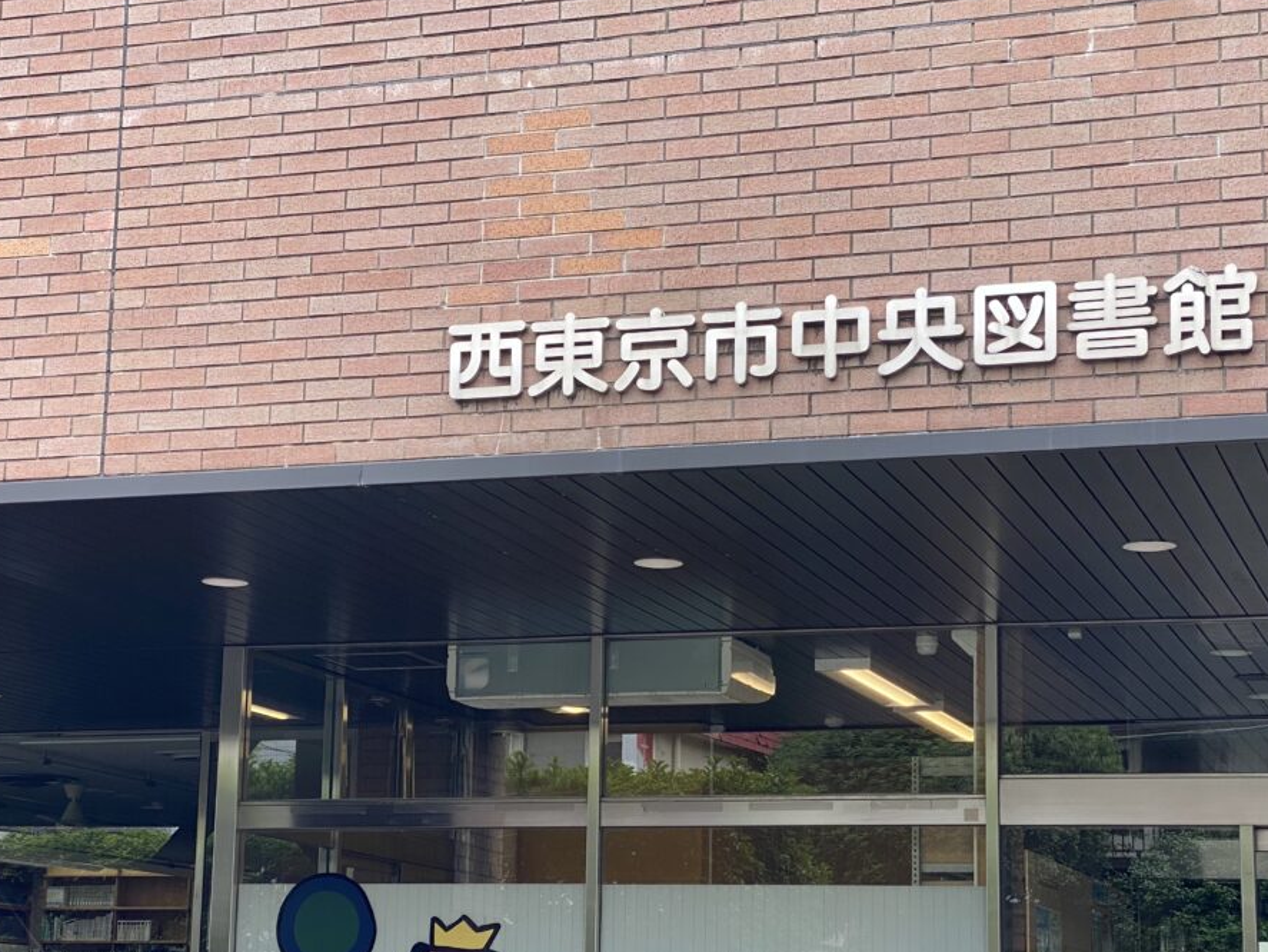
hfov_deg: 26.0
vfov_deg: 19.6
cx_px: 575
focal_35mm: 75
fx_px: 2748
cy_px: 573
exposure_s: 1/256
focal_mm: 6
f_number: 2
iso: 20
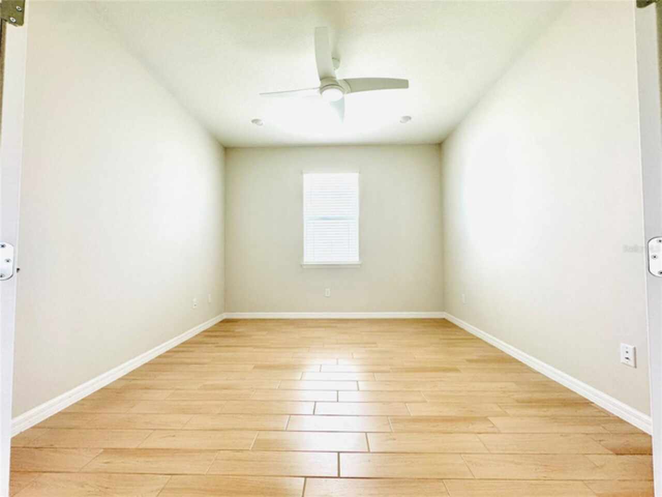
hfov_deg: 102.1
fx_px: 268
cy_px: 248
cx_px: 331
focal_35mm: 14
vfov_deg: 85.7
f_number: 2.2
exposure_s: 1/120
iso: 250
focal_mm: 2.22
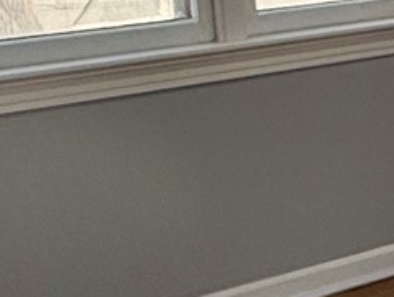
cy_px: 98
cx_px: 718
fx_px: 1265
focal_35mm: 111
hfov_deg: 15.2
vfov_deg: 13.3
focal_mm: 2.22
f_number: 2.2
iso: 80
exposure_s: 1/120
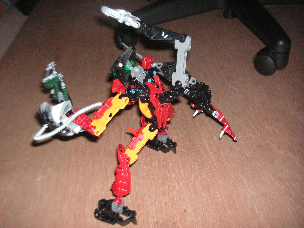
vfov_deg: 37.7
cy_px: 114
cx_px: 152
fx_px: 334
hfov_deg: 49.0
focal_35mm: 38
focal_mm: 6.3
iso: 160
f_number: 3.3
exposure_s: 1/45
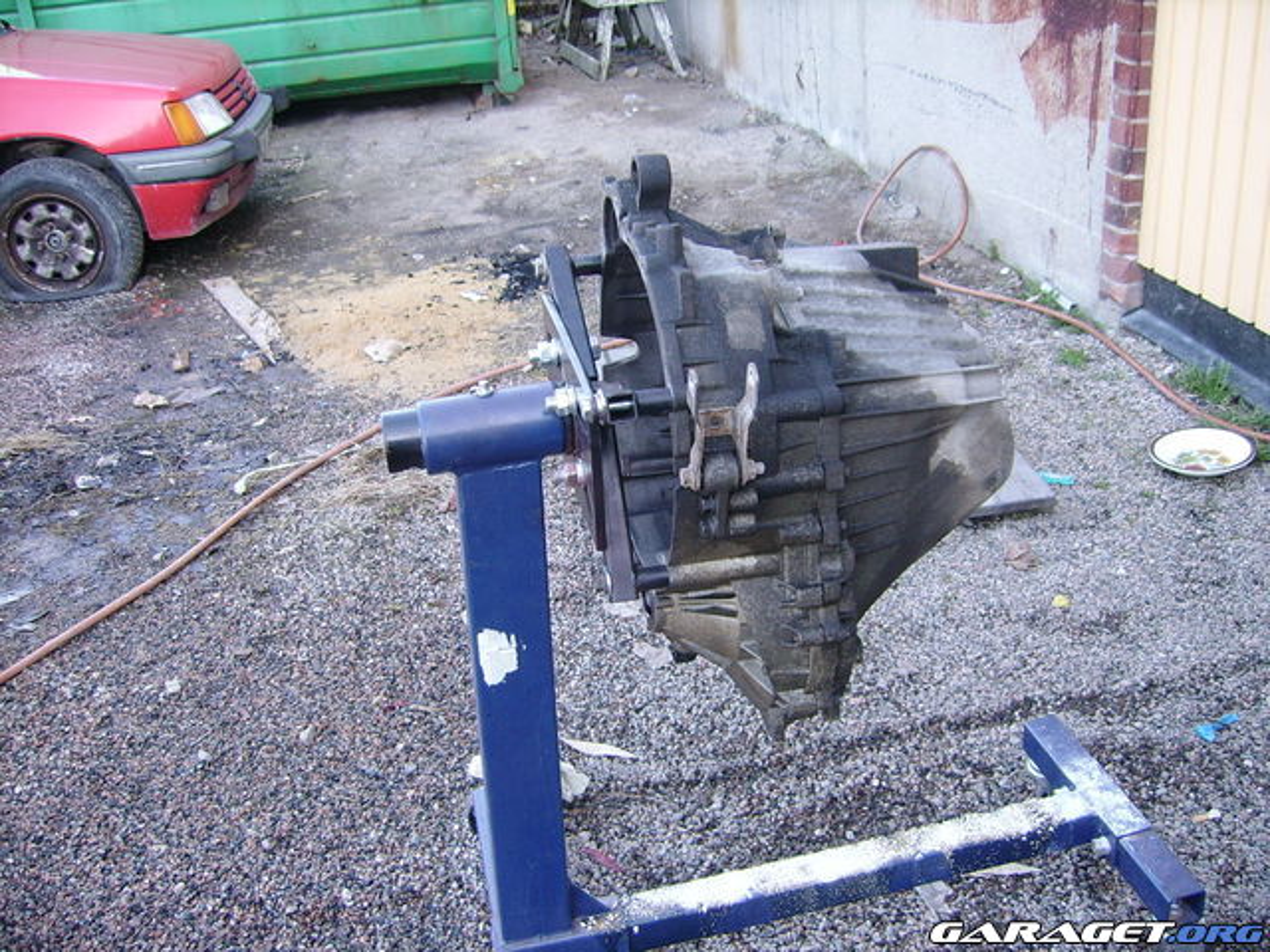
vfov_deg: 40.7
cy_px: 476
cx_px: 635
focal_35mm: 35
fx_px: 1284
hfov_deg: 52.6
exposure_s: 1/84
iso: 100
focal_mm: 5.95
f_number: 2.8
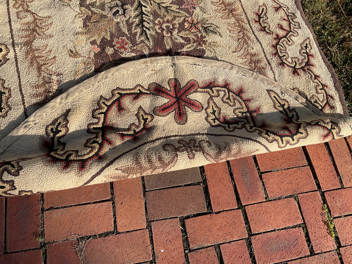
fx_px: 295
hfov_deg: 61.7
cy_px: 132
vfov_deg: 48.2
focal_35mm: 29
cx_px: 176
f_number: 1.8
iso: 16
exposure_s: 1/1342
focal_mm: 3
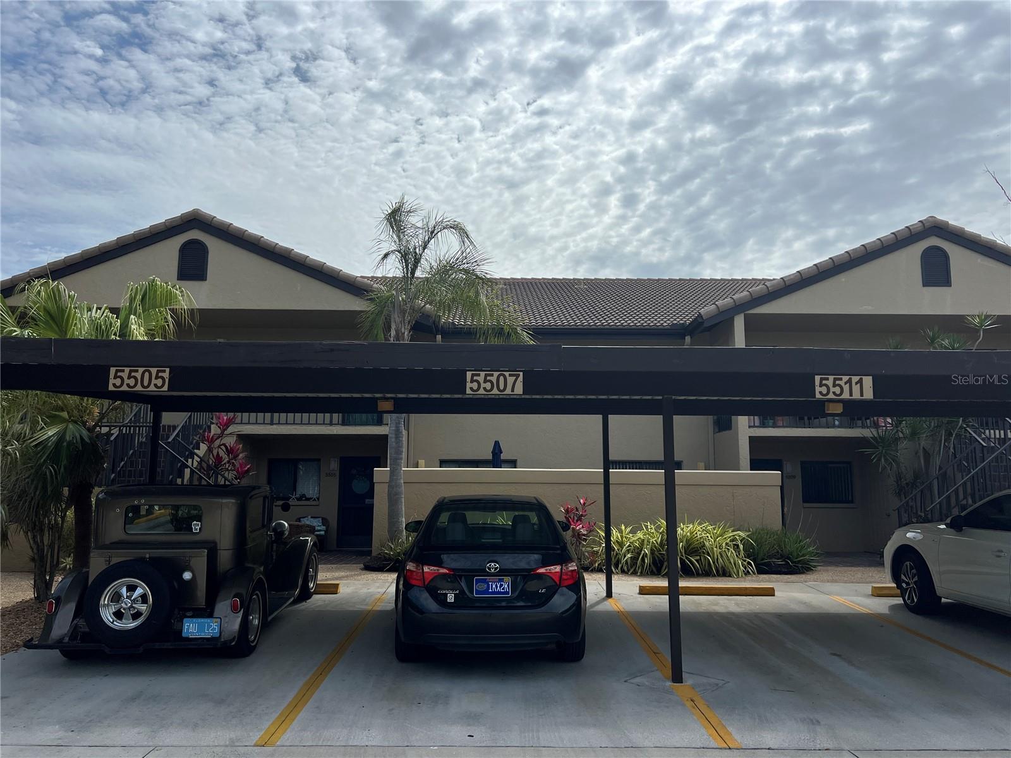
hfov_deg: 67.3
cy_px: 379
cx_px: 506
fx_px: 759
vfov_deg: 53.1
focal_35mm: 26
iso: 50
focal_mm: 5.7
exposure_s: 1/8696
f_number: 1.5
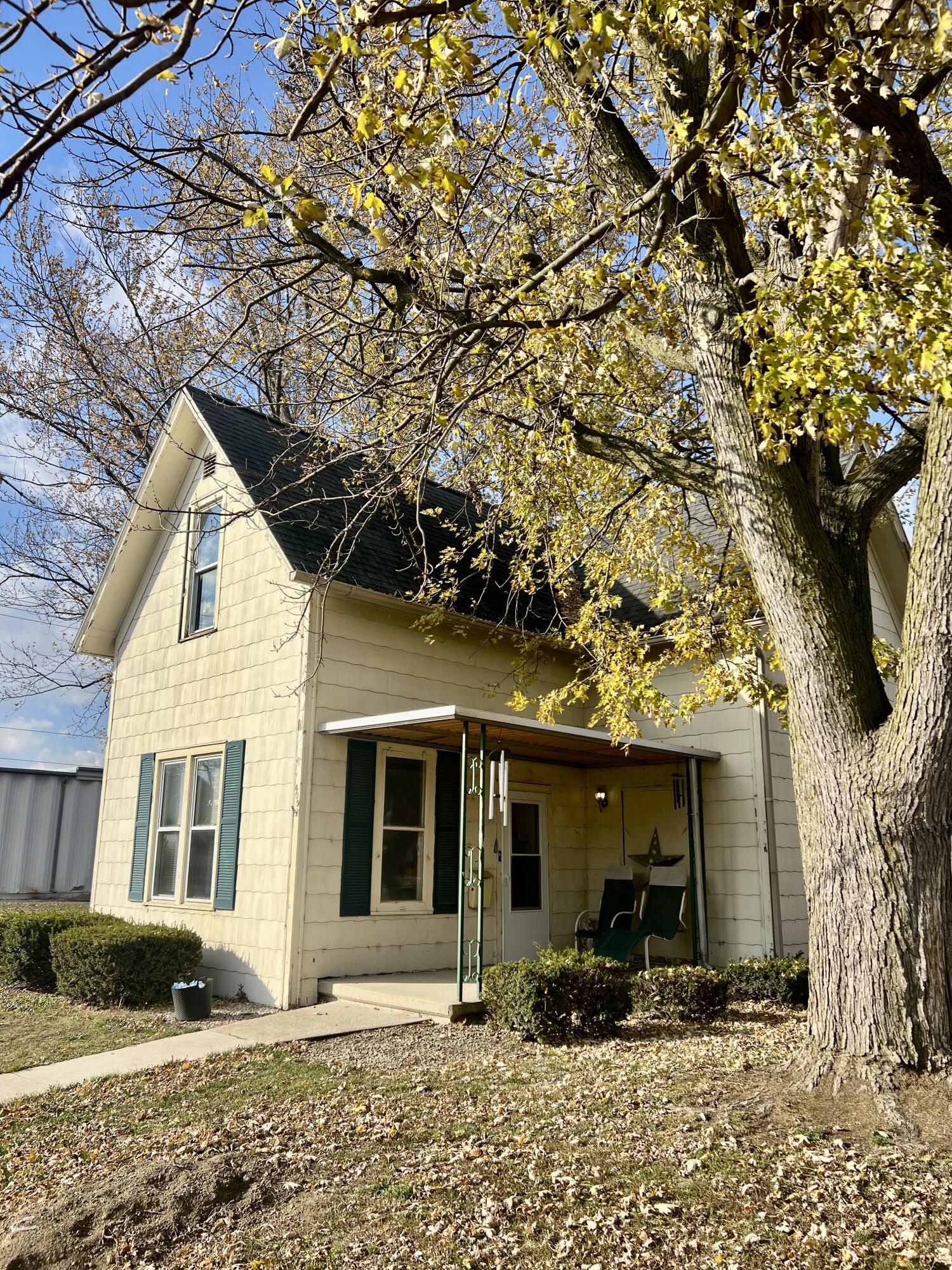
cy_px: 635
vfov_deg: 67.3
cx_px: 476
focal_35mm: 26
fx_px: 953
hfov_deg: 53.1
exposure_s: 1/3077
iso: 50
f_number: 1.5
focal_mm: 5.7
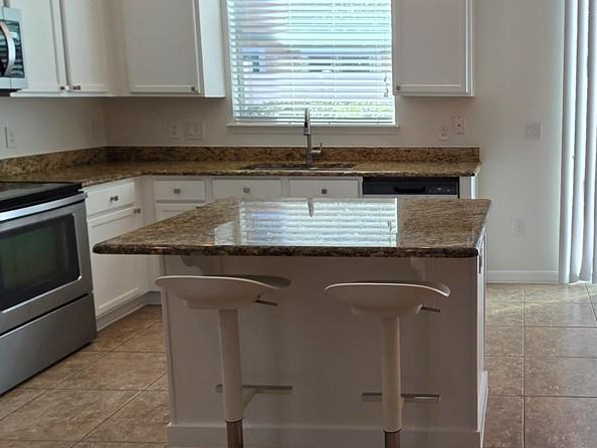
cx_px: 508
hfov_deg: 48.5
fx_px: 604
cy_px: 185
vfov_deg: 40.6
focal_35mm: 35
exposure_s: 1/120
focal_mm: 2.2
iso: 64
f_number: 1.9
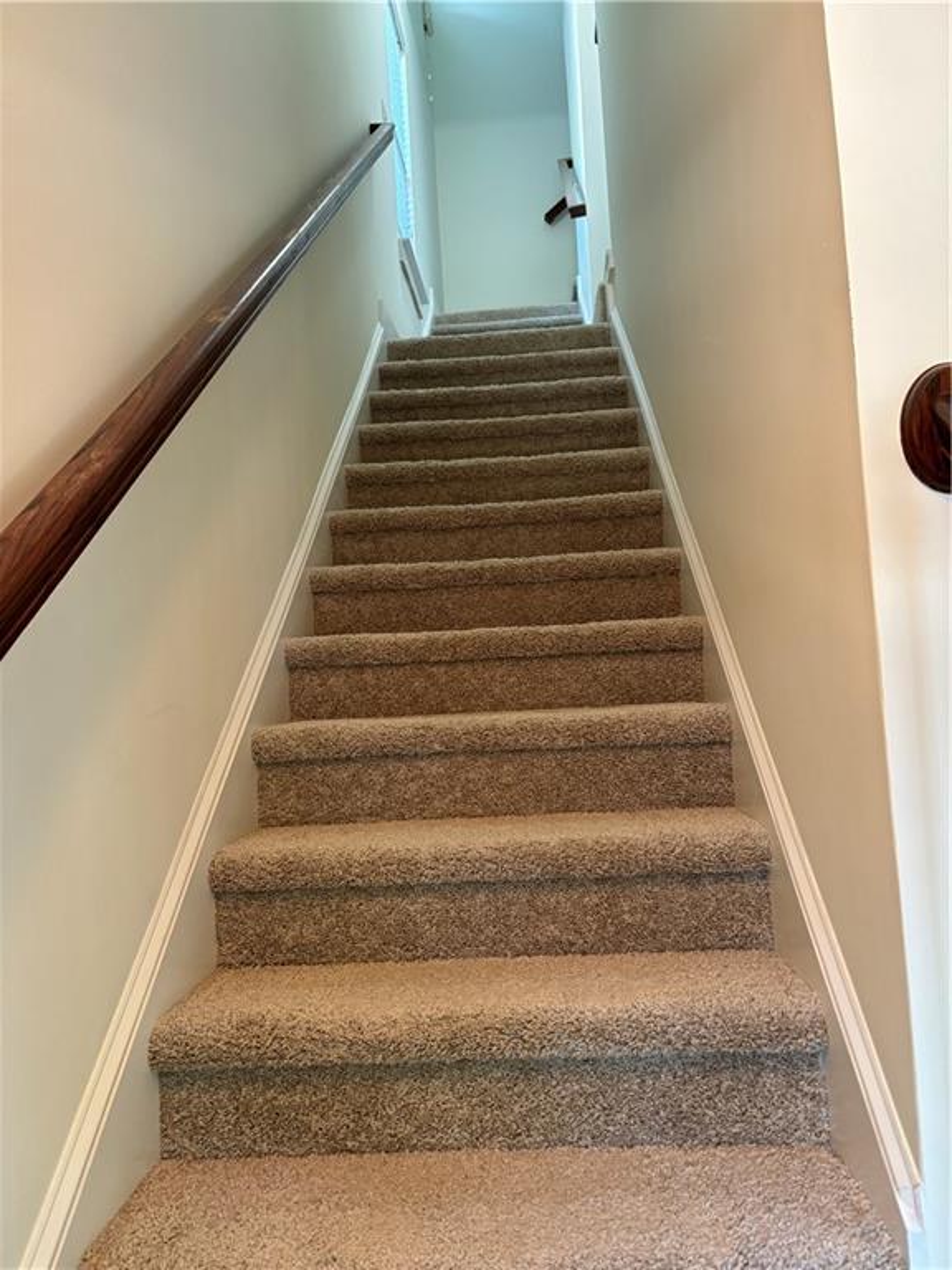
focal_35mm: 26
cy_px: 635
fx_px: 953
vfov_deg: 67.3
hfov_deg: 53.1
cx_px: 476
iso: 250
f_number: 1.6
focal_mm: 5.96
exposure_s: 1/60
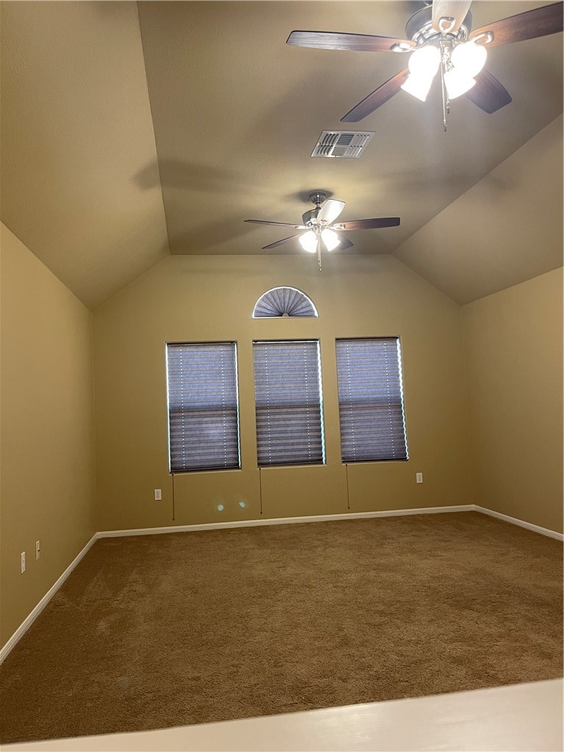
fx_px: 543
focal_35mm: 25
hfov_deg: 54.9
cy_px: 376
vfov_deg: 69.4
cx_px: 282
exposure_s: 1/60
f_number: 1.6
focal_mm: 5.1
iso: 200
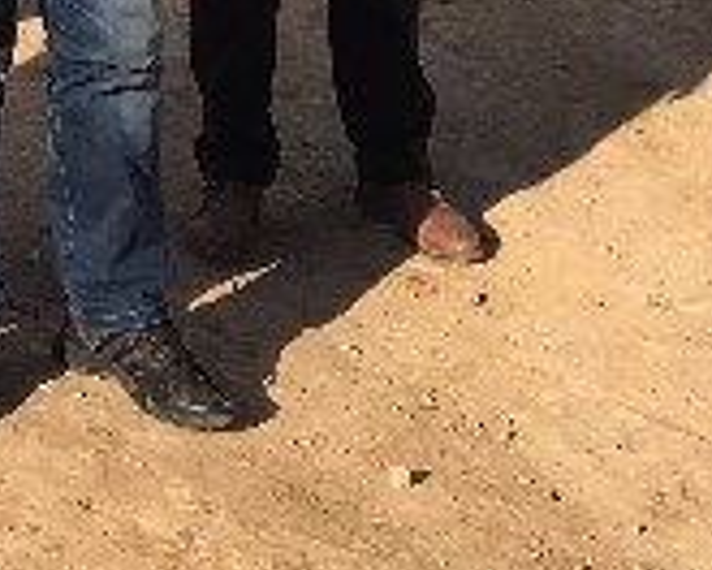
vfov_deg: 10.9
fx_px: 2887
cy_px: -250
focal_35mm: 137
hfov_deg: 12.7
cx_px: -600
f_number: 2.2
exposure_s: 1/827
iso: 25
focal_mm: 4.15
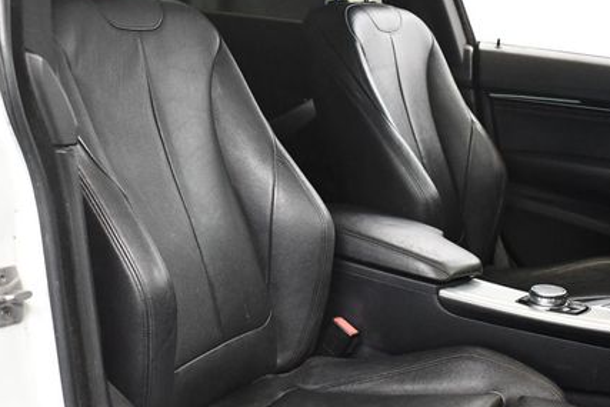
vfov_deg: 25.1
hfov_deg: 36.8
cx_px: 266
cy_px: 221
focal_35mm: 54
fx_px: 915
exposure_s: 1/125
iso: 3200
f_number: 3.5
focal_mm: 18
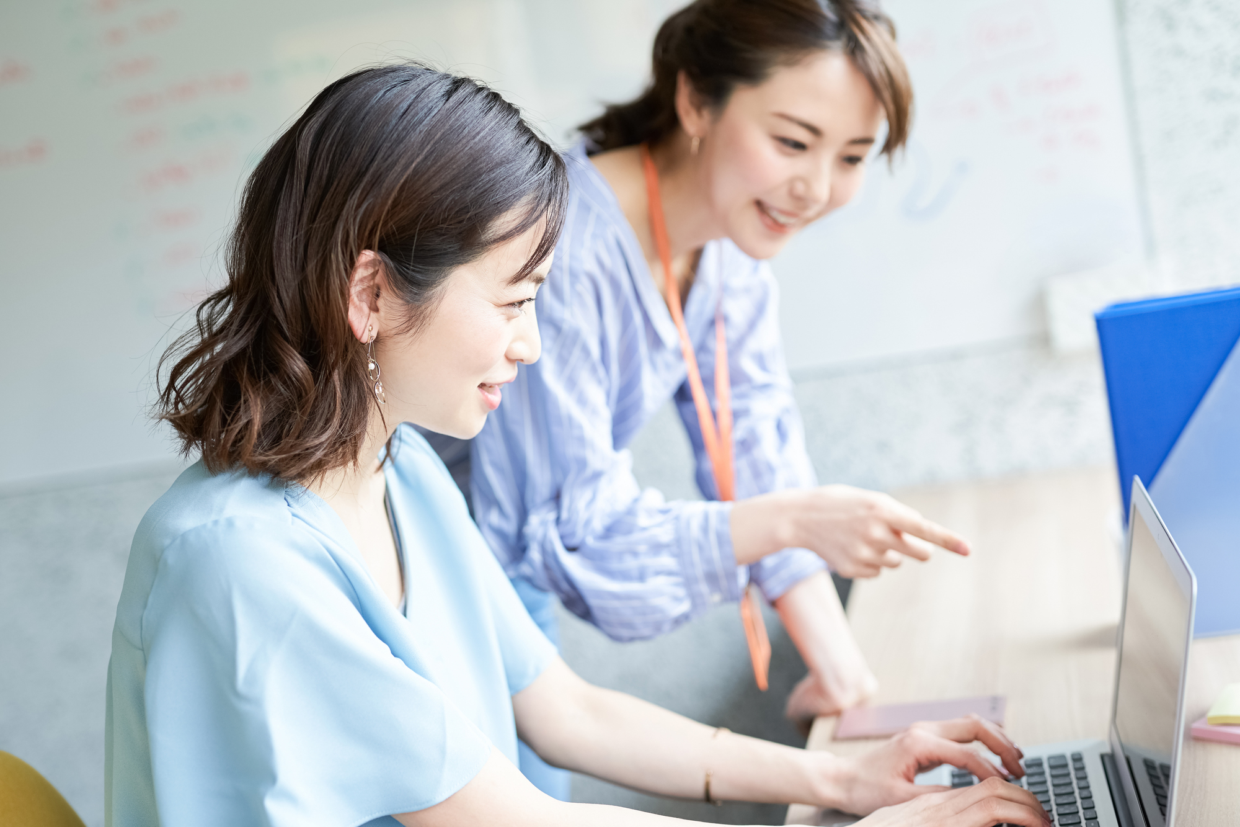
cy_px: 414
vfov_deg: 27.0
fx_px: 1722
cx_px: 620
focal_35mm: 50
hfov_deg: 39.6
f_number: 2
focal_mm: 50
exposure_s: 1/1000
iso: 400
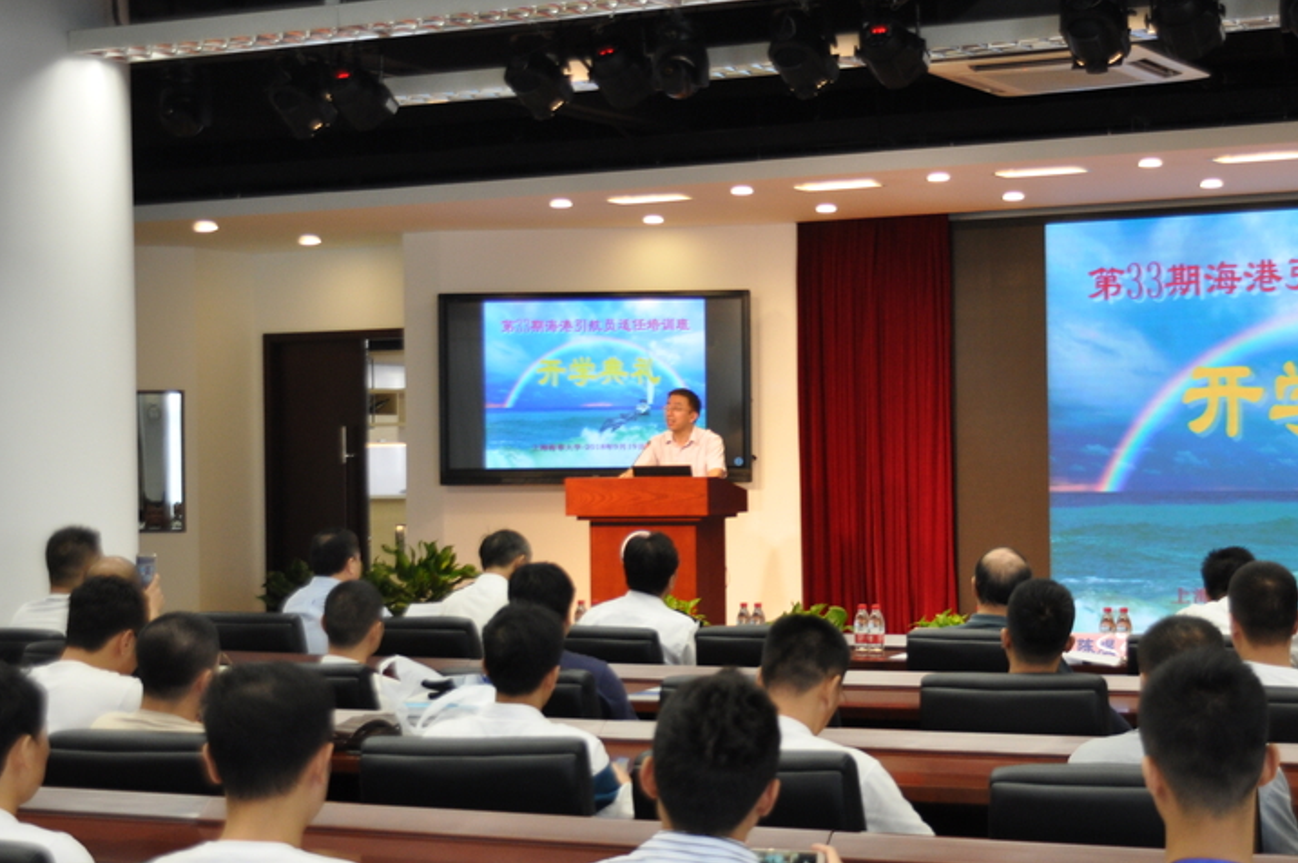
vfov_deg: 20.3
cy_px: 439
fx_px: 2413
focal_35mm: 67
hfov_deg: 29.9
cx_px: 859
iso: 640
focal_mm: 32
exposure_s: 1/80
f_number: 4.5
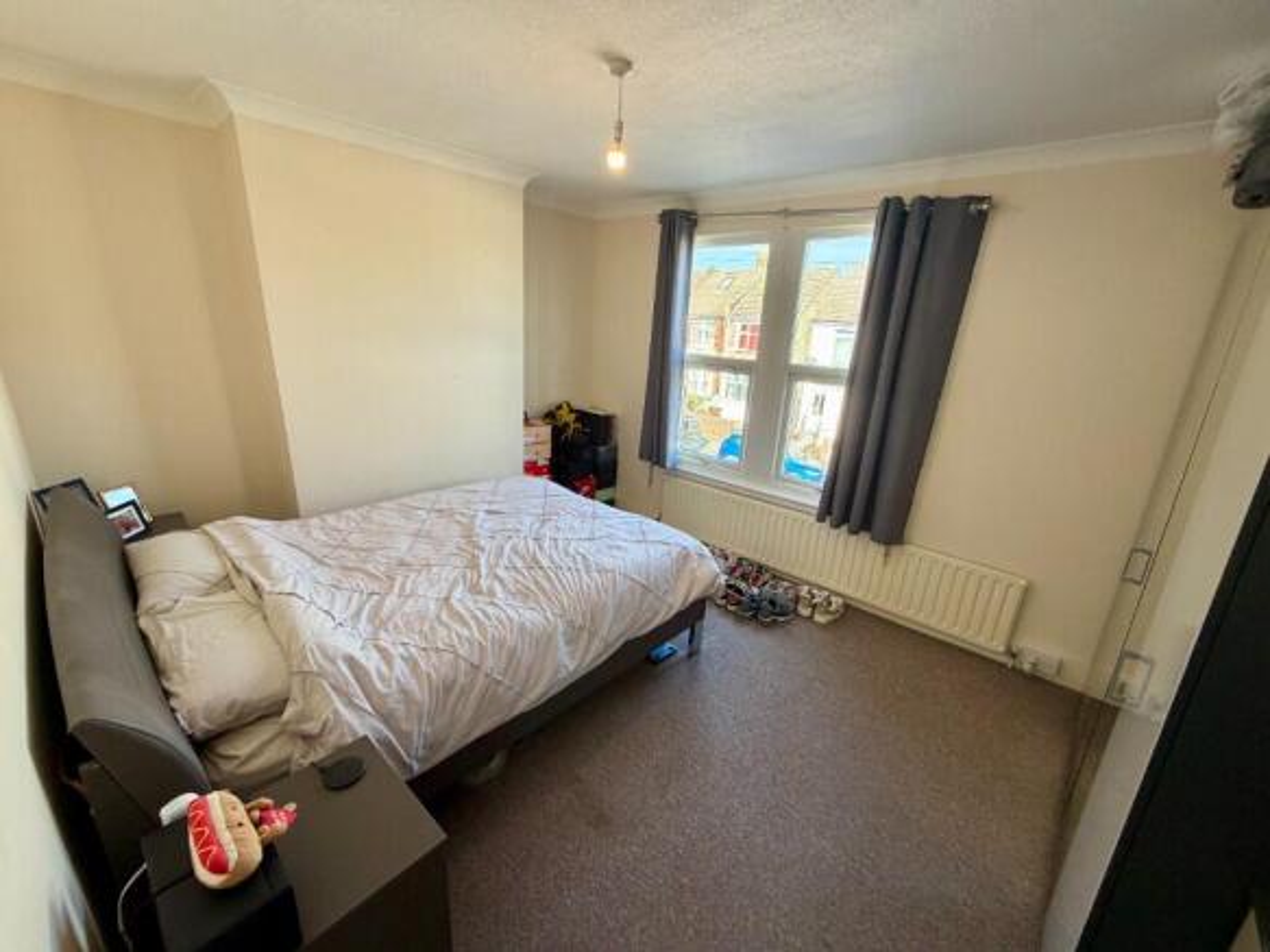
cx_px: 635
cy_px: 476
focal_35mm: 14
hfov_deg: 102.1
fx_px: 514
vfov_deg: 85.7
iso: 160
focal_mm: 2.22
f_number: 2.2
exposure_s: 1/121
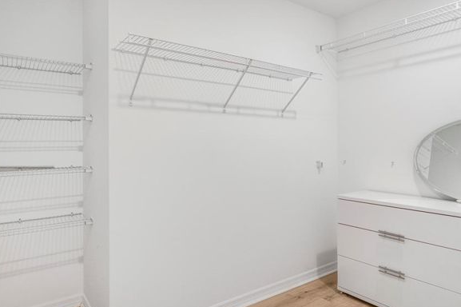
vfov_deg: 57.2
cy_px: 155
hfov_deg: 78.5
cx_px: 212
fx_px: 282
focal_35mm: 22
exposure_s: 1/40
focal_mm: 12
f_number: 2.2
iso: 100
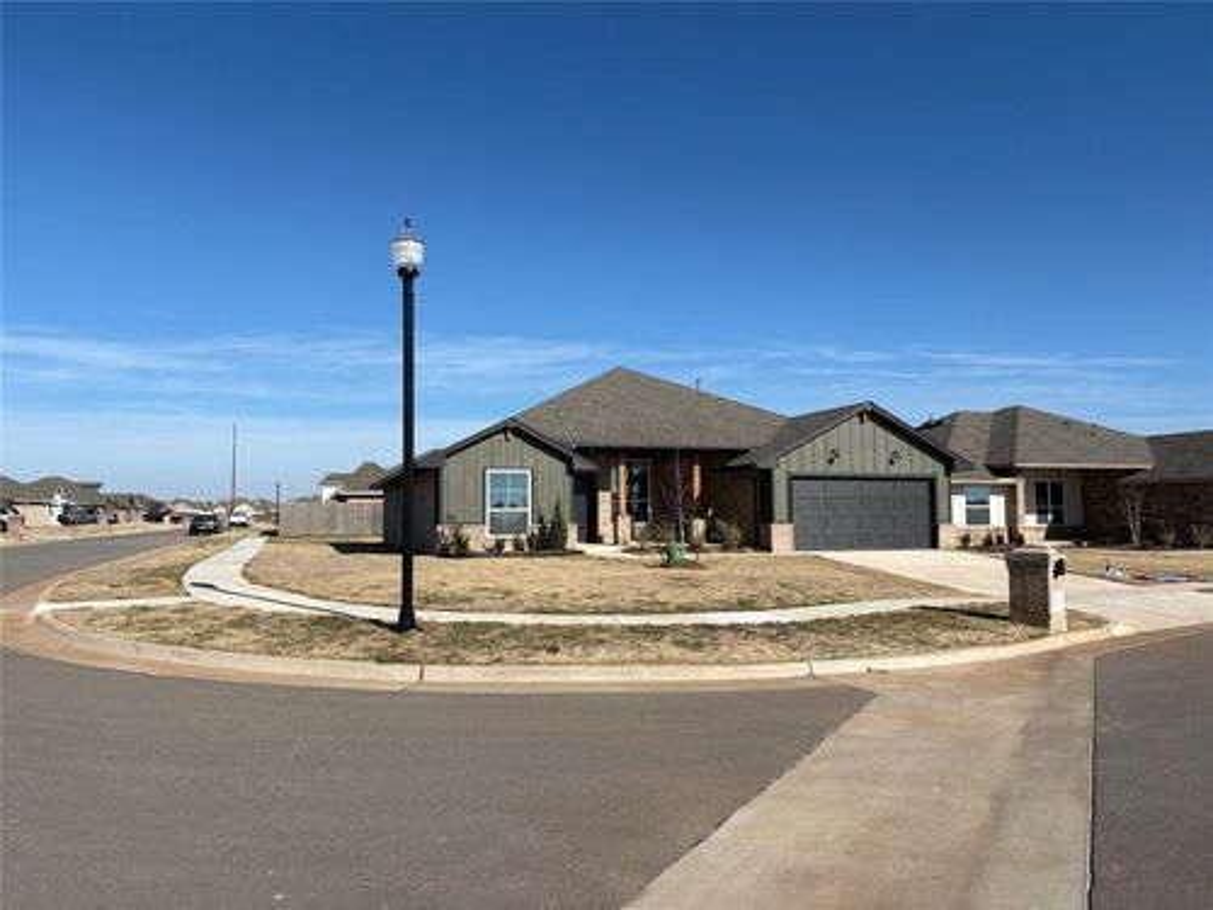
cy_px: 455
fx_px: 911
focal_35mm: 26
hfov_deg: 67.3
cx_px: 606
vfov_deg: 53.1
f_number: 1.6
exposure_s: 1/5348
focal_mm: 5.96
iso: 50
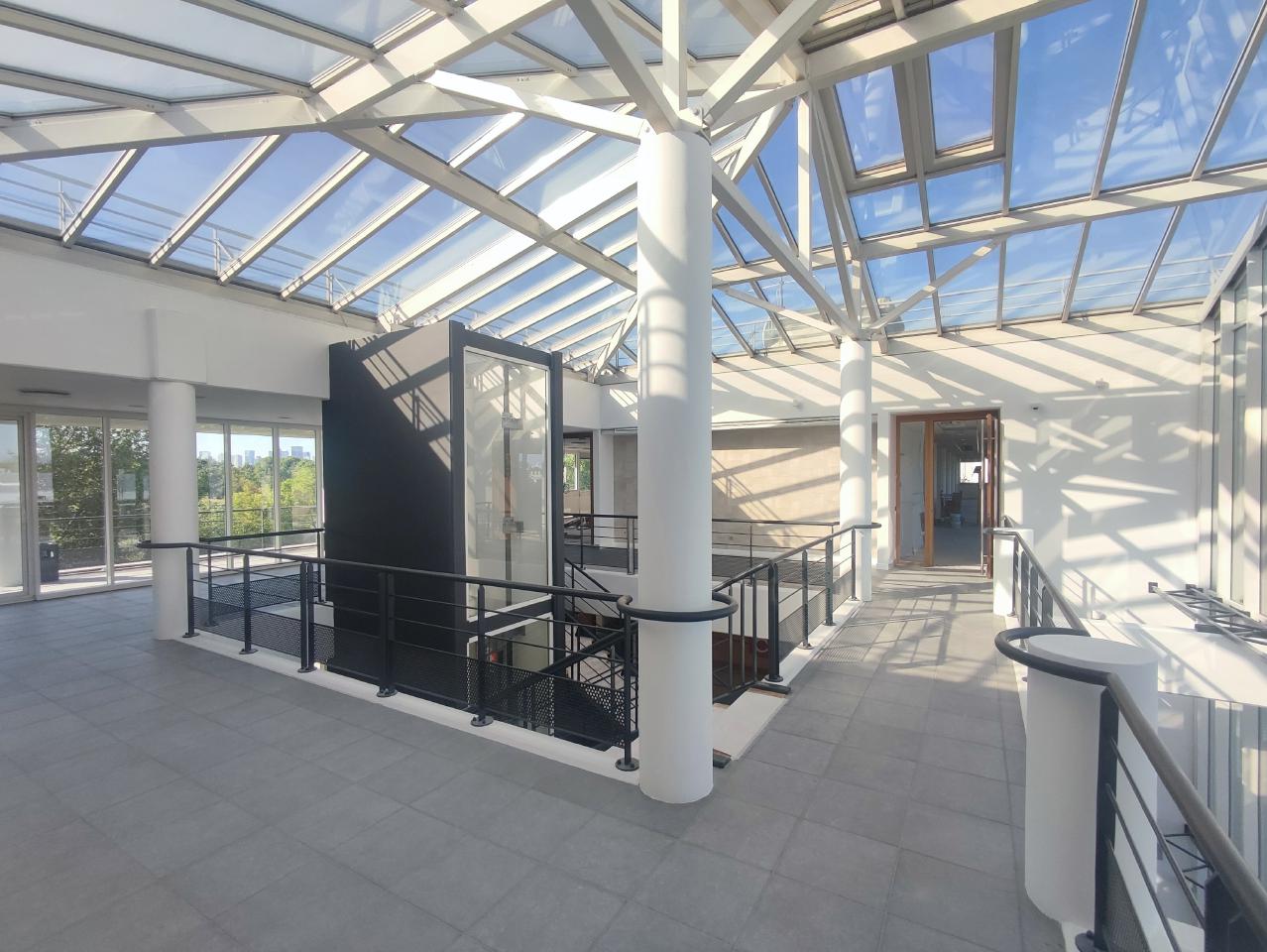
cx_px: 634
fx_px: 586
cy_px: 476
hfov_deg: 94.5
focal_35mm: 16
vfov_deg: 78.2
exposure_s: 1/449
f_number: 2.2
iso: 50
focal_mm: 1.65
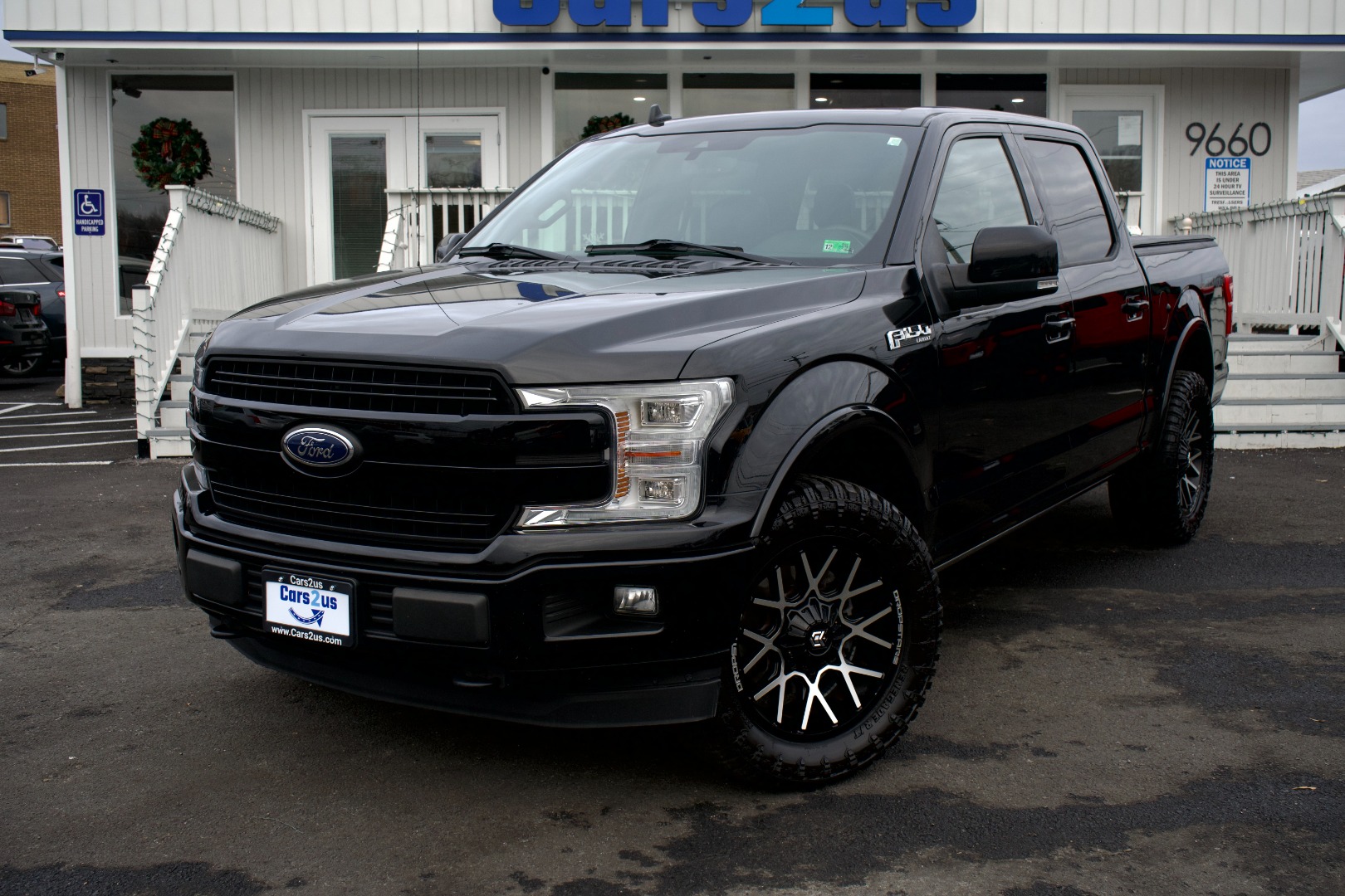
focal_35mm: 37
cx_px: 672
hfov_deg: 51.9
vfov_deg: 35.9
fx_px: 1382
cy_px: 448
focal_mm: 37
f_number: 8
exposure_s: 1/250
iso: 320
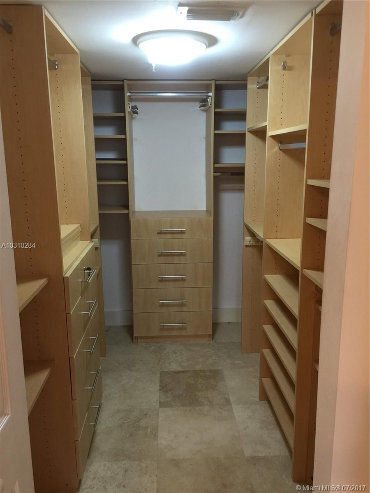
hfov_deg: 48.2
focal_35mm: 29
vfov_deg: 61.7
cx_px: 185
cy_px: 246
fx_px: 413
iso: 80
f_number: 2.2
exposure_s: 1/15
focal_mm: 4.15
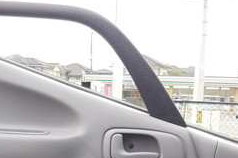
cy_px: 204
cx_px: 84
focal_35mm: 84
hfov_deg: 24.1
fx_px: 555
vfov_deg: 15.5
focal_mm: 4
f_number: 2.2
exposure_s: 1/120
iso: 40
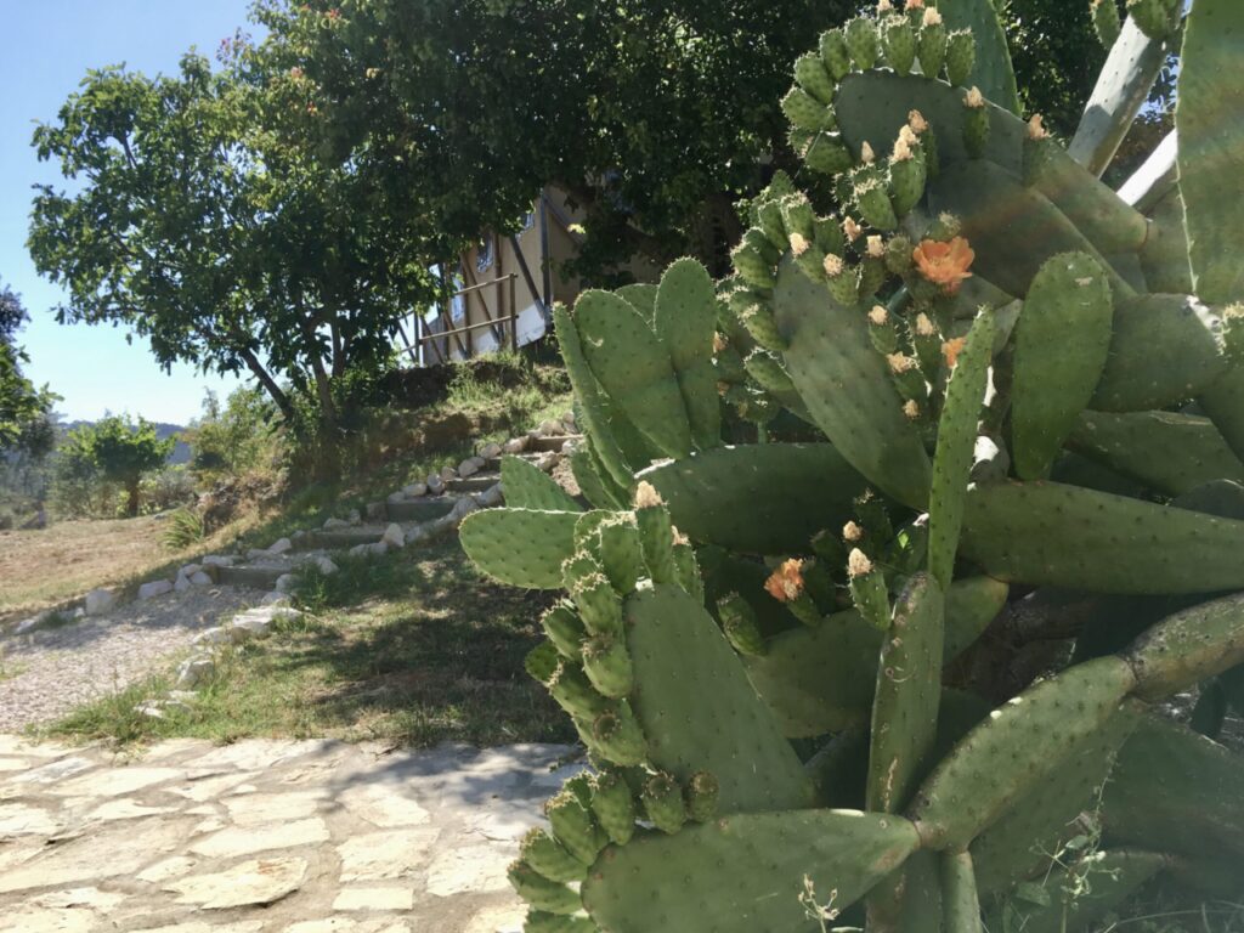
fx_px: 1042
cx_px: 622
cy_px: 466
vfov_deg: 48.2
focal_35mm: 29
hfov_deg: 61.7
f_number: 2.2
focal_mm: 4.15
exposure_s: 1/974
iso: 25
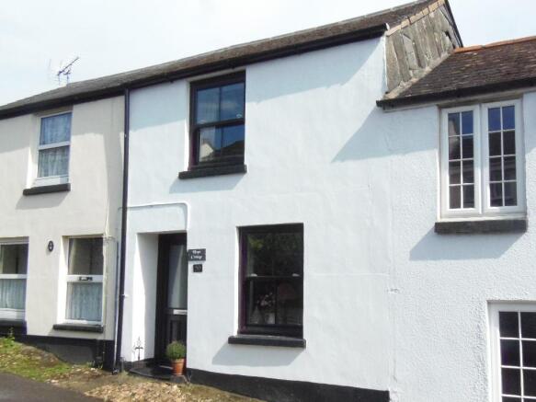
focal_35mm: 35
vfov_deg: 40.7
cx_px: 268
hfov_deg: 52.6
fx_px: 542
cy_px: 201
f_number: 6.3
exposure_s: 1/1250
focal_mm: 6.5
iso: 400
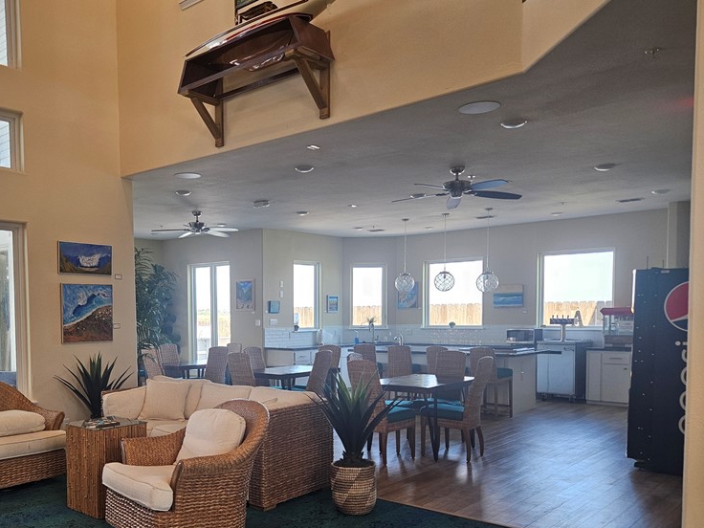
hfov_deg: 55.6
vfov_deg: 43.5
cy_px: 352
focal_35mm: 32
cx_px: 231
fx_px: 651
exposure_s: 1/120
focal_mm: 5.4
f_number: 1.8
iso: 100
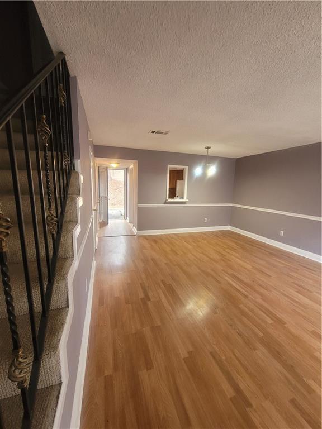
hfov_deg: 89.9
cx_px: 161
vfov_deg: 106.2
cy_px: 214
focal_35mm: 13
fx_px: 161
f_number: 2.2
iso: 400
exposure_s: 1/60
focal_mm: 2.2
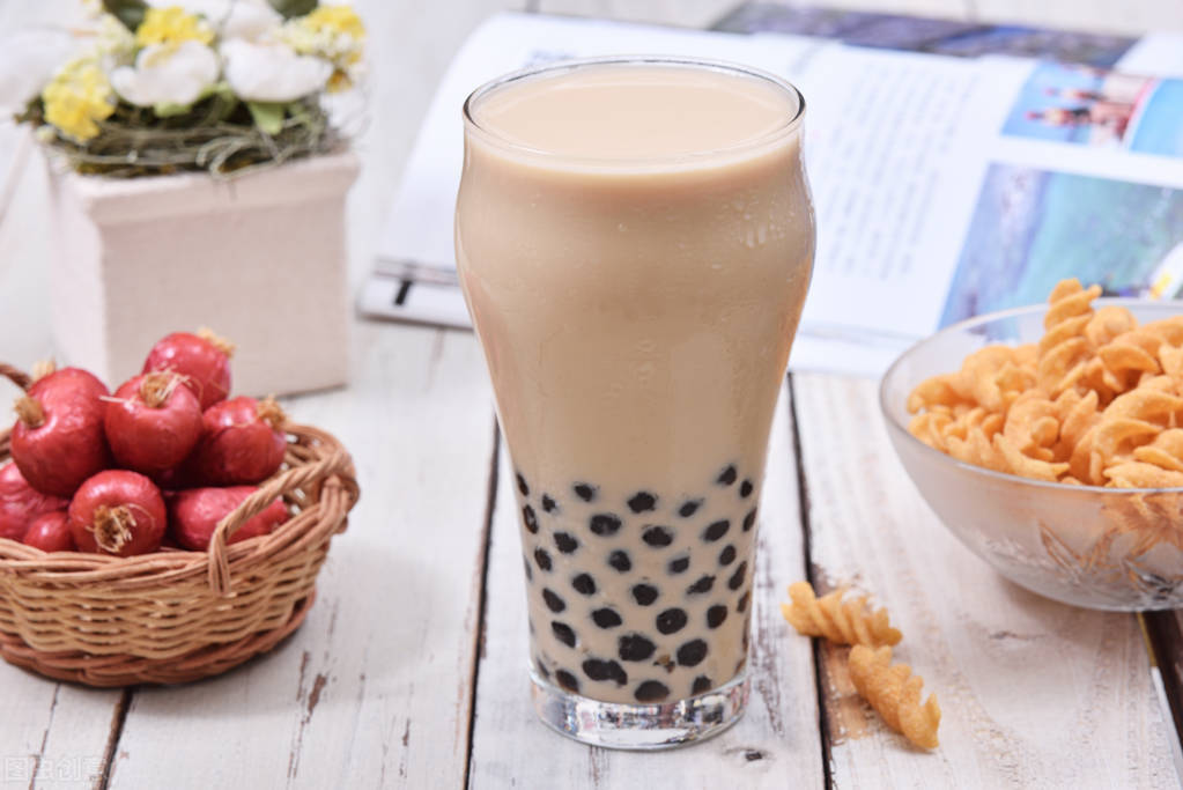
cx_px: 592
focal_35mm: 122
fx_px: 4011
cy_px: 395
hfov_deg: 16.8
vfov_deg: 11.2
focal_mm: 122
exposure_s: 1/80
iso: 100
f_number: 13
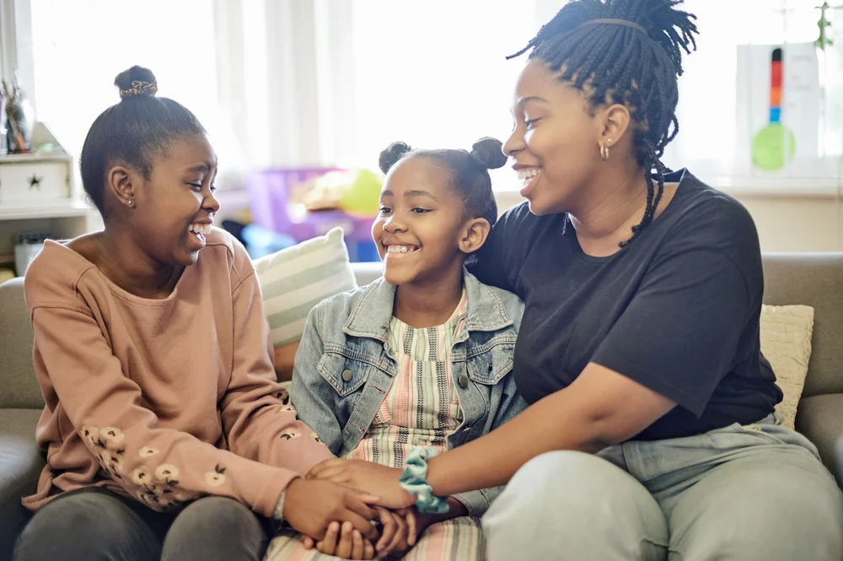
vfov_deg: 26.9
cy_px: 280
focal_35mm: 50
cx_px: 422
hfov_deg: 39.6
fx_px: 1170
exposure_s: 1/160
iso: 800
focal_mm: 50
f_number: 1.4
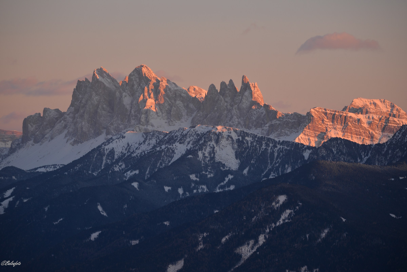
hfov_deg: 9.4
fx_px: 2488
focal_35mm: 220
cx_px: 204
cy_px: 136
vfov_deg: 6.3
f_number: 6.3
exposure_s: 1/250
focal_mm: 220
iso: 250
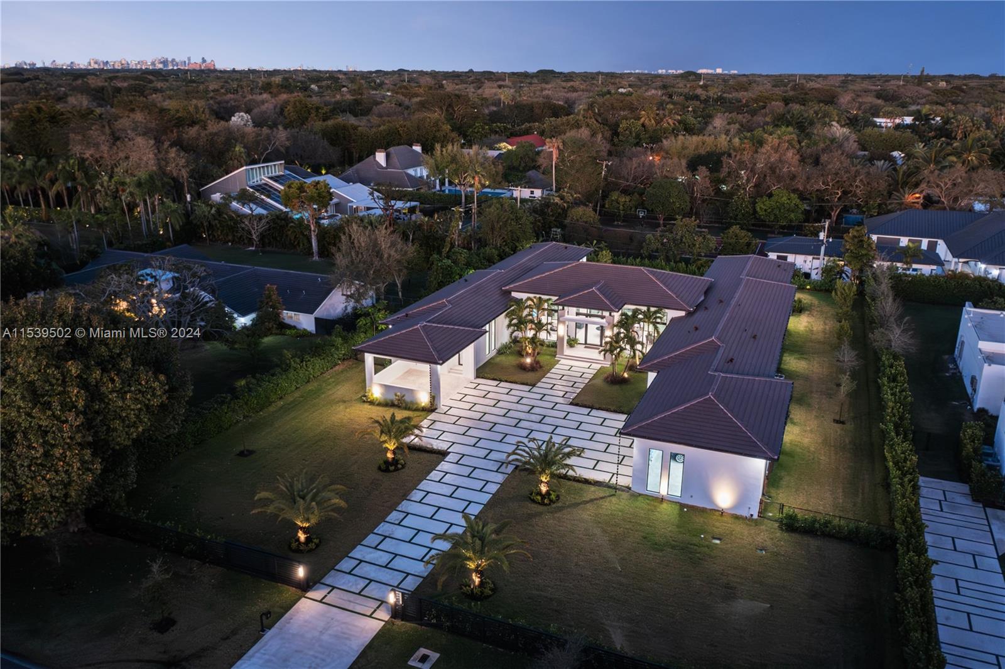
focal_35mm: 28
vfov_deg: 46.4
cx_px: 502
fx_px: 781
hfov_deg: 65.5
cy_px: 334
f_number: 2.8
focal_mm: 10.26
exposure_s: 1/15
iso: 640
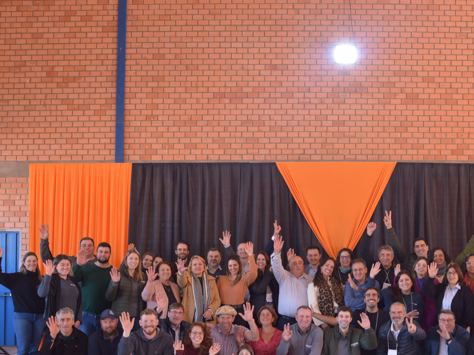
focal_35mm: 51
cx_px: 328
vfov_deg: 28.4
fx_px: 698
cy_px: 230
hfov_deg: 37.0
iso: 640
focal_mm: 24
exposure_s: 1/100
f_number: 3.5
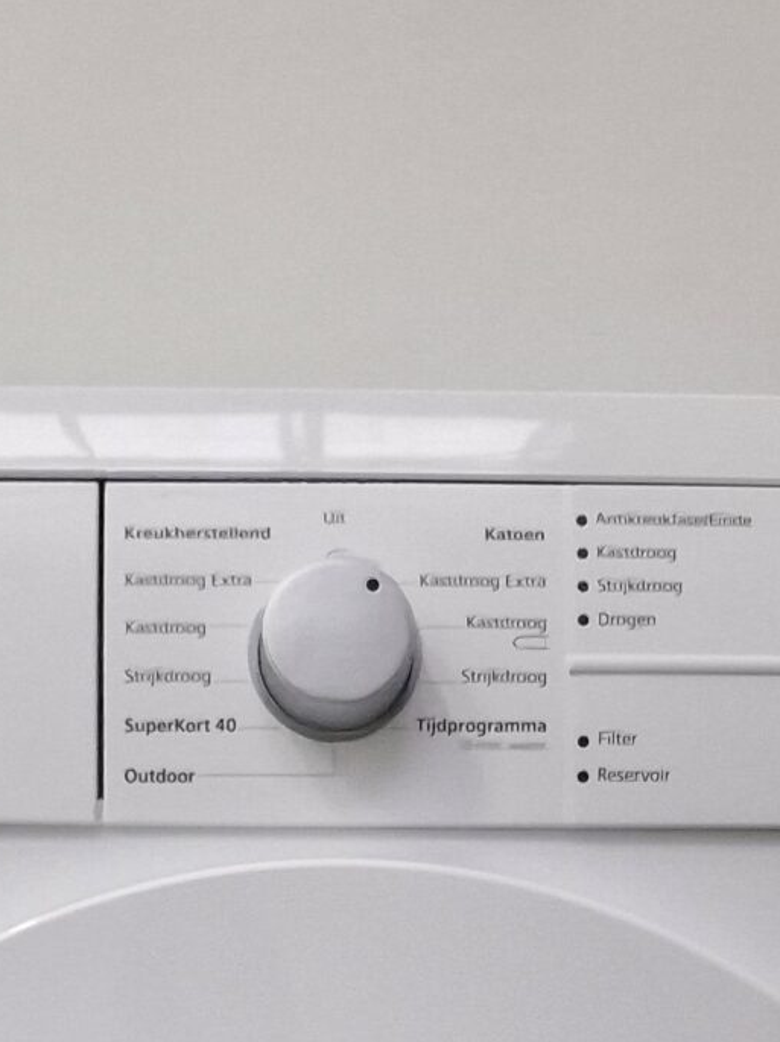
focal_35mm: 86
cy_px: 1482
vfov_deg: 20.2
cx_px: 271
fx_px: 2586
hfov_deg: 17.1
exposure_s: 1/100
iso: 500
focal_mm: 6.4
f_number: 1.8
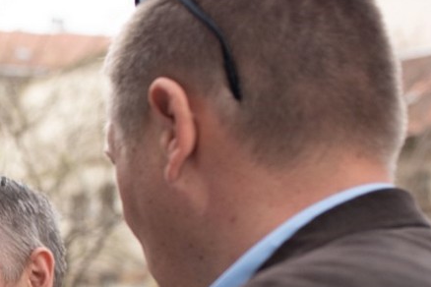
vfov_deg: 10.4
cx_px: -269
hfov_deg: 14.6
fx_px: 1532
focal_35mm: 128
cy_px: 427
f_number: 3.5
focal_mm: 35
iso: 400
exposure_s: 1/1250
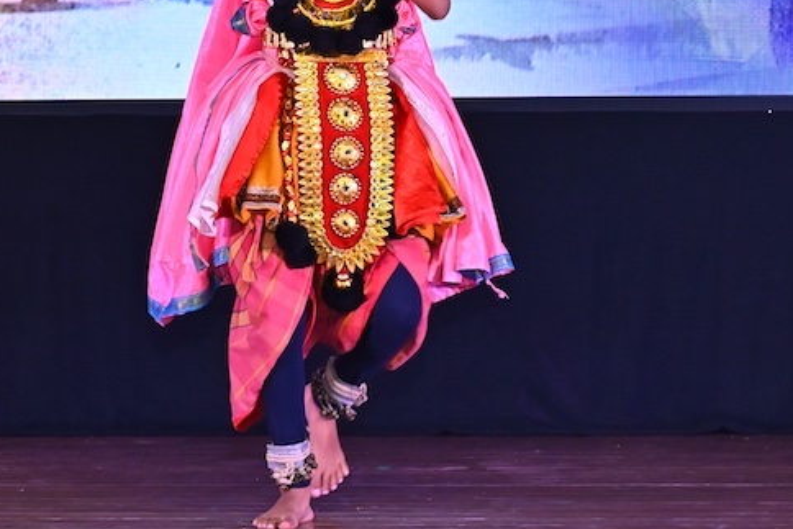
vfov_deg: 7.4
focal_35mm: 185
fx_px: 4076
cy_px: -54
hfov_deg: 11.1
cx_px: 277
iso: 1000
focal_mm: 70
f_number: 4
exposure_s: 1/250
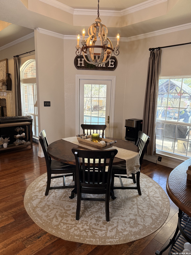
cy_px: 128
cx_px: 96
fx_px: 177
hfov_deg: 56.8
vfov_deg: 71.6
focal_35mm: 24
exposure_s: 1/152
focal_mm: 6.76
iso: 200
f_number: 1.78
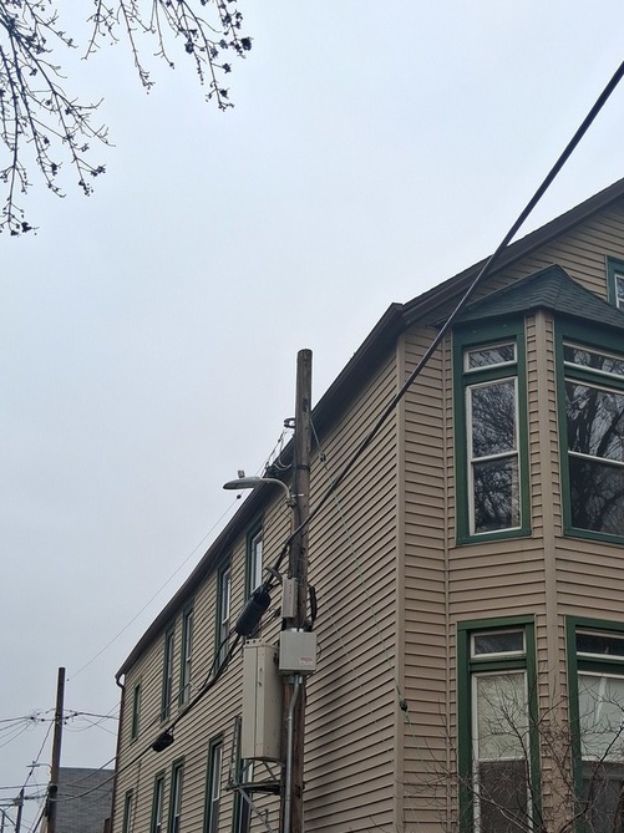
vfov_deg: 43.5
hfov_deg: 33.4
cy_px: 618
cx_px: 491
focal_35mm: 42
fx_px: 1010
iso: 25
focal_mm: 3.98
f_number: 1.8
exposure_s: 1/388
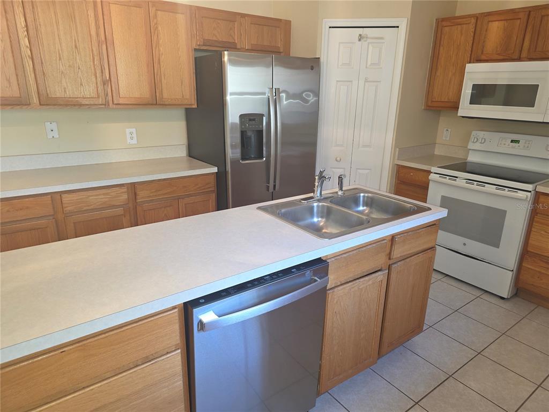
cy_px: 206
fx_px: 365
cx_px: 274
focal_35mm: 23
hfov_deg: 73.9
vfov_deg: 58.9
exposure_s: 1/30
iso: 100
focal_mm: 6.3
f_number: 1.7
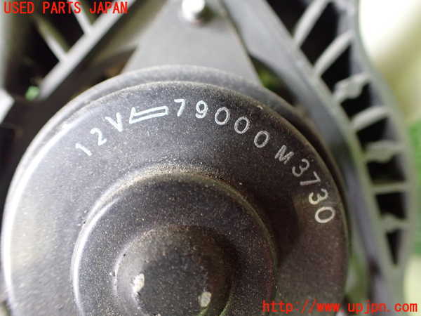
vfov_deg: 46.8
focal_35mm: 30
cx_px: 210
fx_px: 365
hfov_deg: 60.0
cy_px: 158
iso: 800
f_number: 2.3
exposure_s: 1/30
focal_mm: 5.4
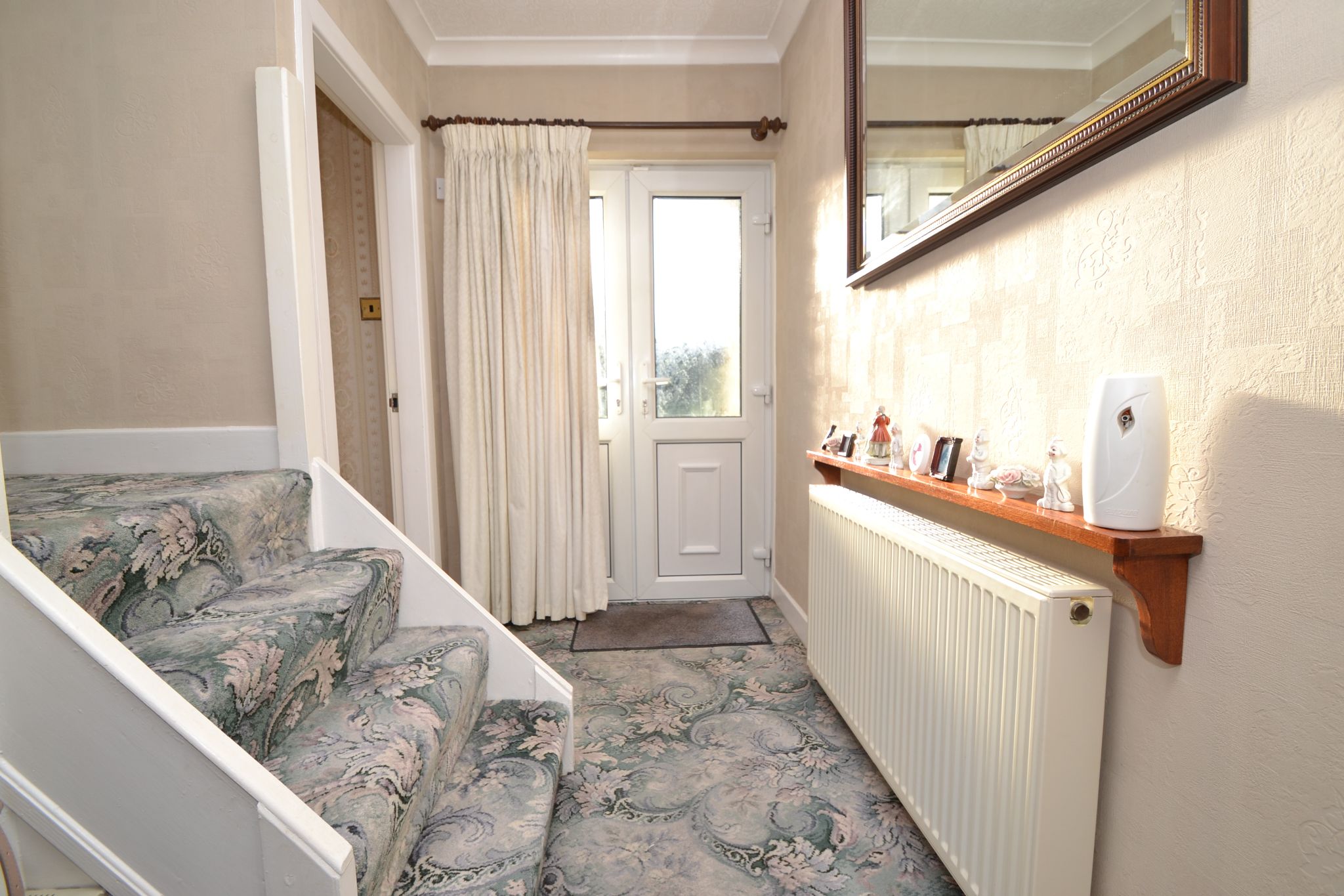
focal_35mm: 15
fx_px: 560
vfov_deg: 77.3
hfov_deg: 100.4
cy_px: 448
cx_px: 672
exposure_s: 1/125
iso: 180
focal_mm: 10
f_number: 5.6
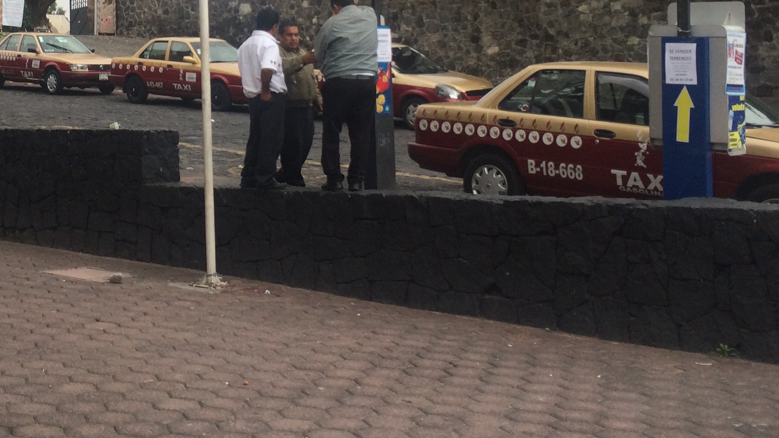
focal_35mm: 58
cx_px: 191
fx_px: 1198
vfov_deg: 20.0
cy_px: -13
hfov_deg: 35.2
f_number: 2.2
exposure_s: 1/977
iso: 32
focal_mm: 4.15
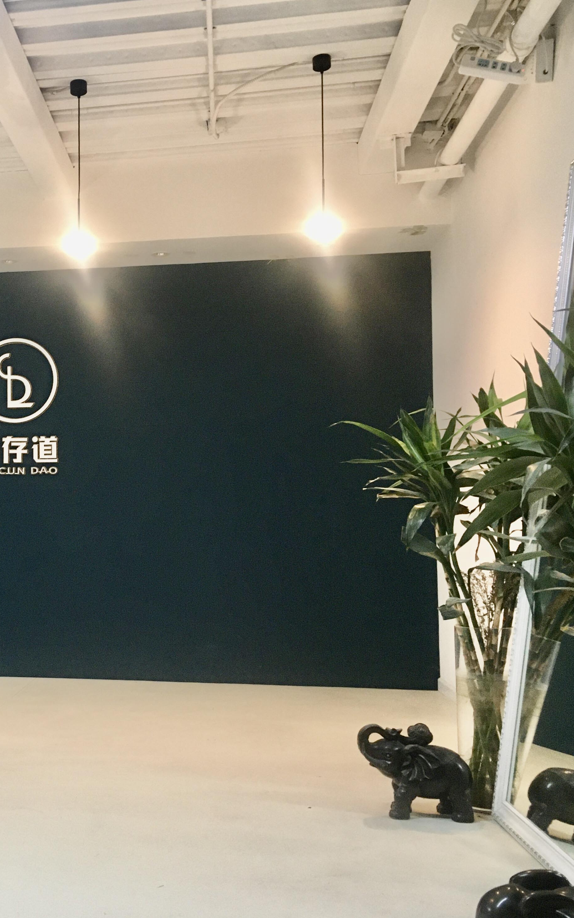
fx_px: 1051
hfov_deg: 28.9
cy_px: 465
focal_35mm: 42
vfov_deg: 47.2
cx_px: 23
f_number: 2.2
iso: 160
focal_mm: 4.15
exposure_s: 1/33
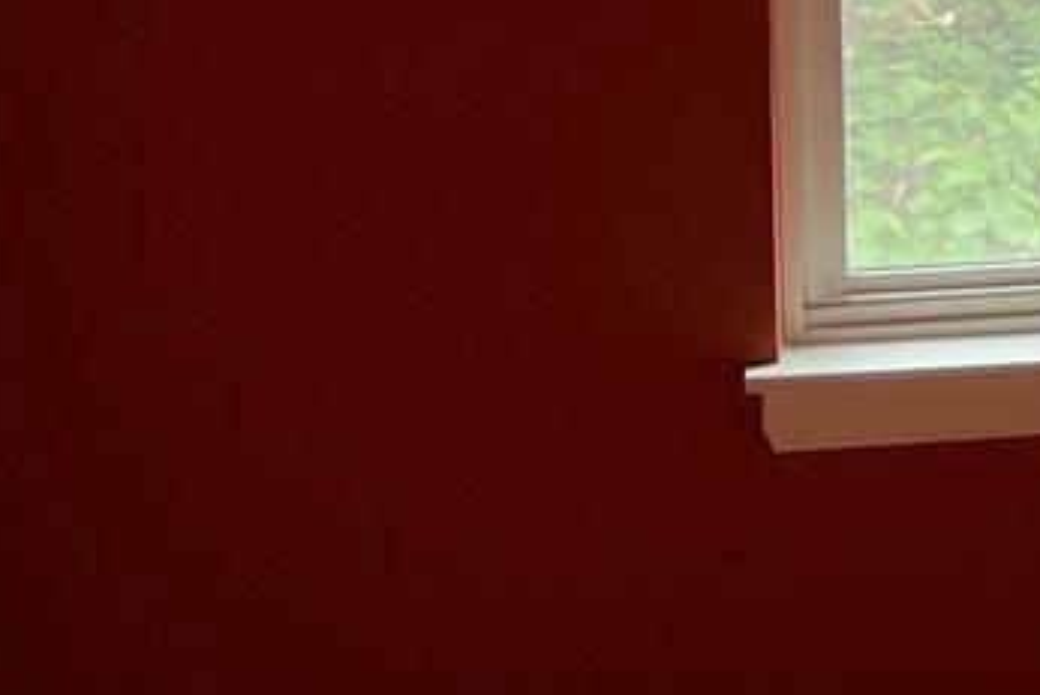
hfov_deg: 10.8
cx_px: 2573
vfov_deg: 8.5
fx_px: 4624
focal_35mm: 160
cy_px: -244
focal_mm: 5.1
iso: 64
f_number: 1.6
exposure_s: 1/121
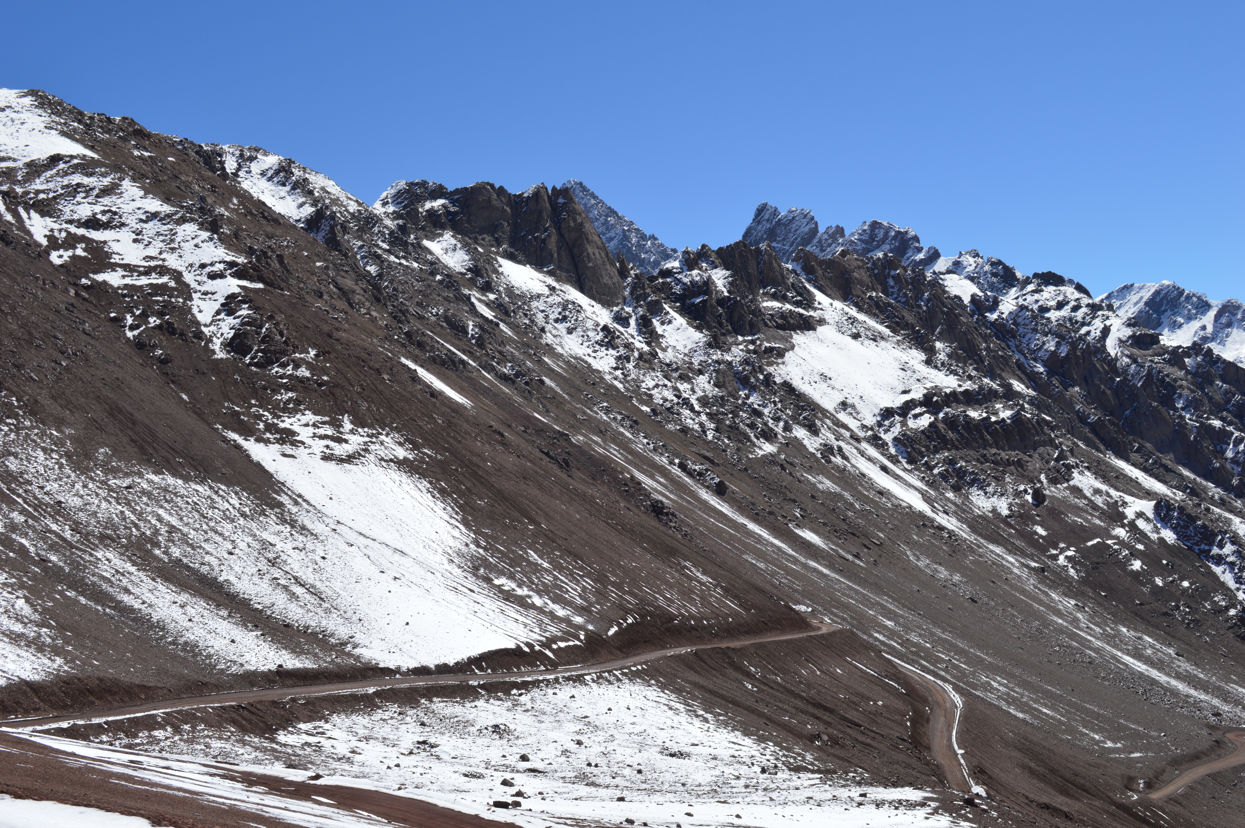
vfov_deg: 31.8
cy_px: 414
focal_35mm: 42
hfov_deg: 46.4
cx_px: 622
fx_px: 1451
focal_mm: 28
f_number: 9
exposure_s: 1/320
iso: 100
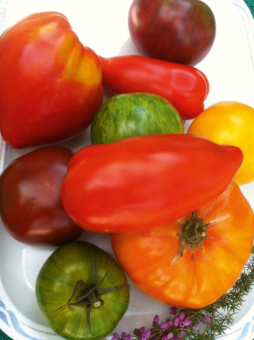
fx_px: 343
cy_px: 170
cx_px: 127
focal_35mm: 35
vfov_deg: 52.7
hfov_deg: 40.6
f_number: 2.8
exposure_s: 1/120
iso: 100
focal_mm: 3.85
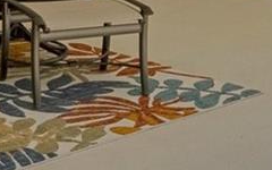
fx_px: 981
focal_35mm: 132
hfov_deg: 15.8
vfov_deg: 9.2
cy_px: -187
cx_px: 116
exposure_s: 1/500
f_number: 8
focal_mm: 13
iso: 320
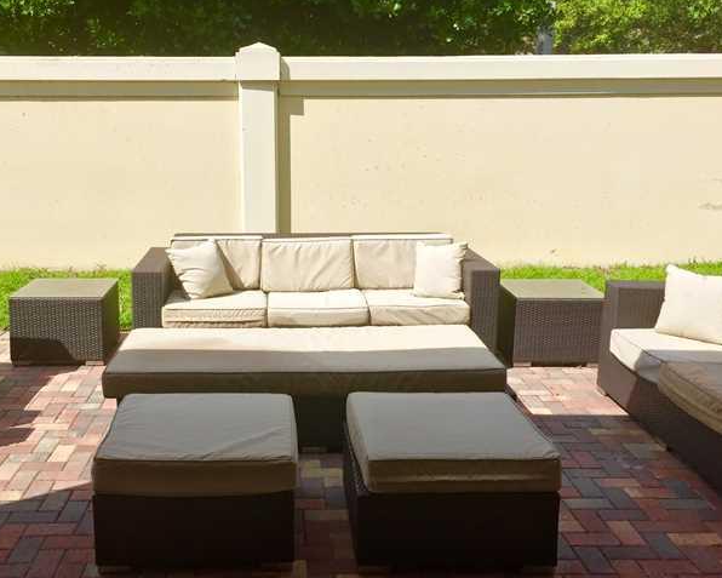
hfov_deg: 47.7
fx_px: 812
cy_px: 282
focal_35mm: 38
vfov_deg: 39.2
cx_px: 291
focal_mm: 4.15
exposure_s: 1/2198
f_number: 2.2
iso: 32
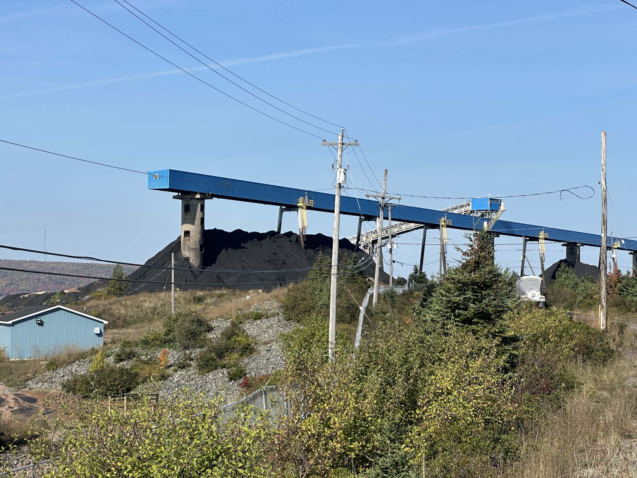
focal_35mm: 77
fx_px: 1417
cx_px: 318
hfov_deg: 25.3
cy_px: 239
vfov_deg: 19.1
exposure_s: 1/903
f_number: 2.8
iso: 32
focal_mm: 9
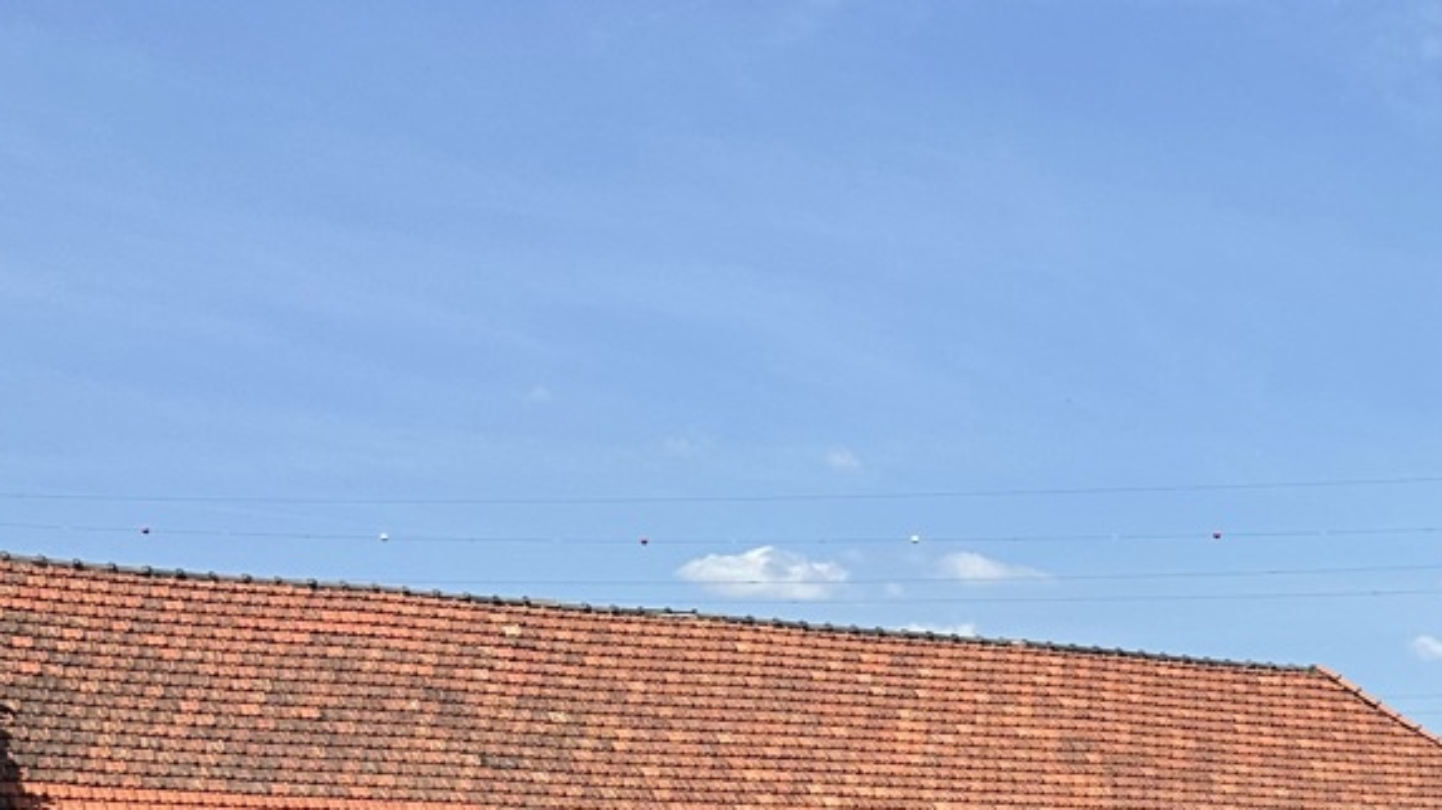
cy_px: 1087
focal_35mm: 73
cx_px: 1981
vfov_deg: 15.6
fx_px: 2791
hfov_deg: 24.4
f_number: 1.78
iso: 80
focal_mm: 6.86
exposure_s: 1/4348
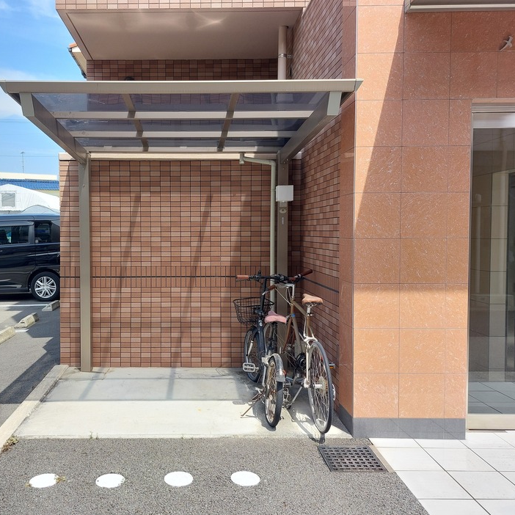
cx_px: 178
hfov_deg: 54.6
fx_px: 488
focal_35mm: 29
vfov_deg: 55.6
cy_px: 258
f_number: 1.8
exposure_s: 1/332
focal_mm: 5.23
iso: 25
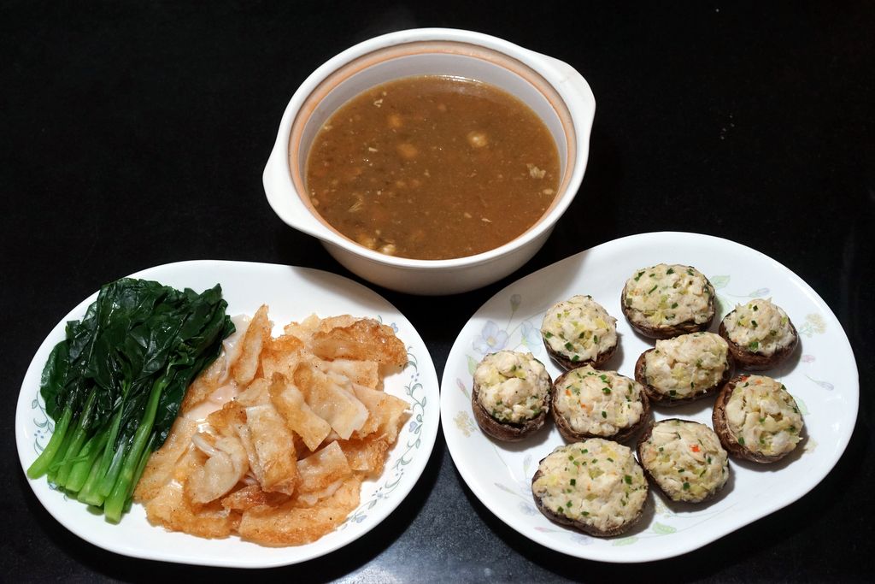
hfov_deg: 36.2
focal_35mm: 55
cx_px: 438
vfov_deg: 24.6
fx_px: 1337
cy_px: 292
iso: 2500
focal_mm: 55
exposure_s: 1/60
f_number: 5
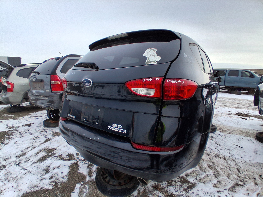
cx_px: 132
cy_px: 98
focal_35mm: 17
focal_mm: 1.4
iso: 50
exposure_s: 1/707
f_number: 2.2
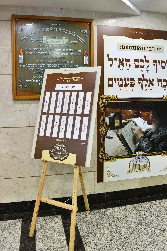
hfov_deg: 41.1
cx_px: 92
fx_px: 223
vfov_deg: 58.5
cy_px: 109
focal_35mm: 32
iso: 800
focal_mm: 28
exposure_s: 1/100
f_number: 5.6
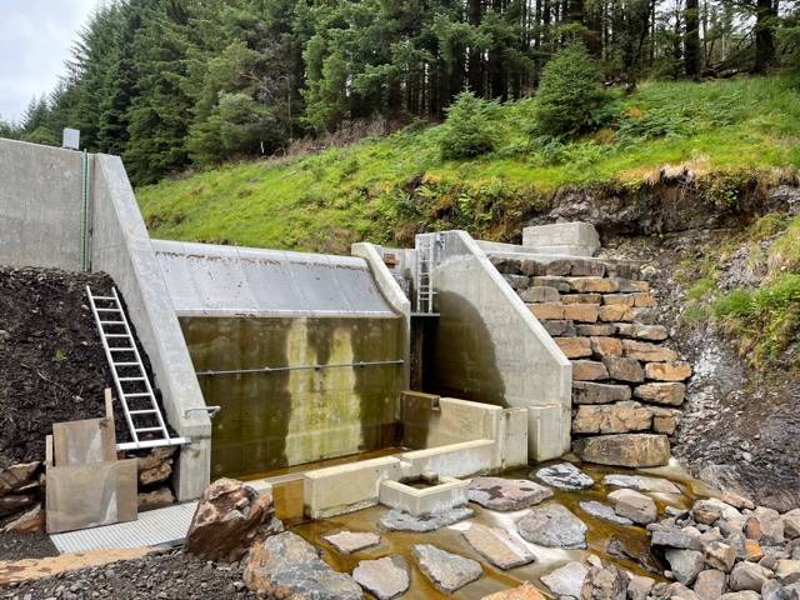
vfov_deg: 53.1
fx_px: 601
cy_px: 300
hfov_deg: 67.3
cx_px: 400
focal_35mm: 26
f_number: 1.6
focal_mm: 5.1
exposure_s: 1/355
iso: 32
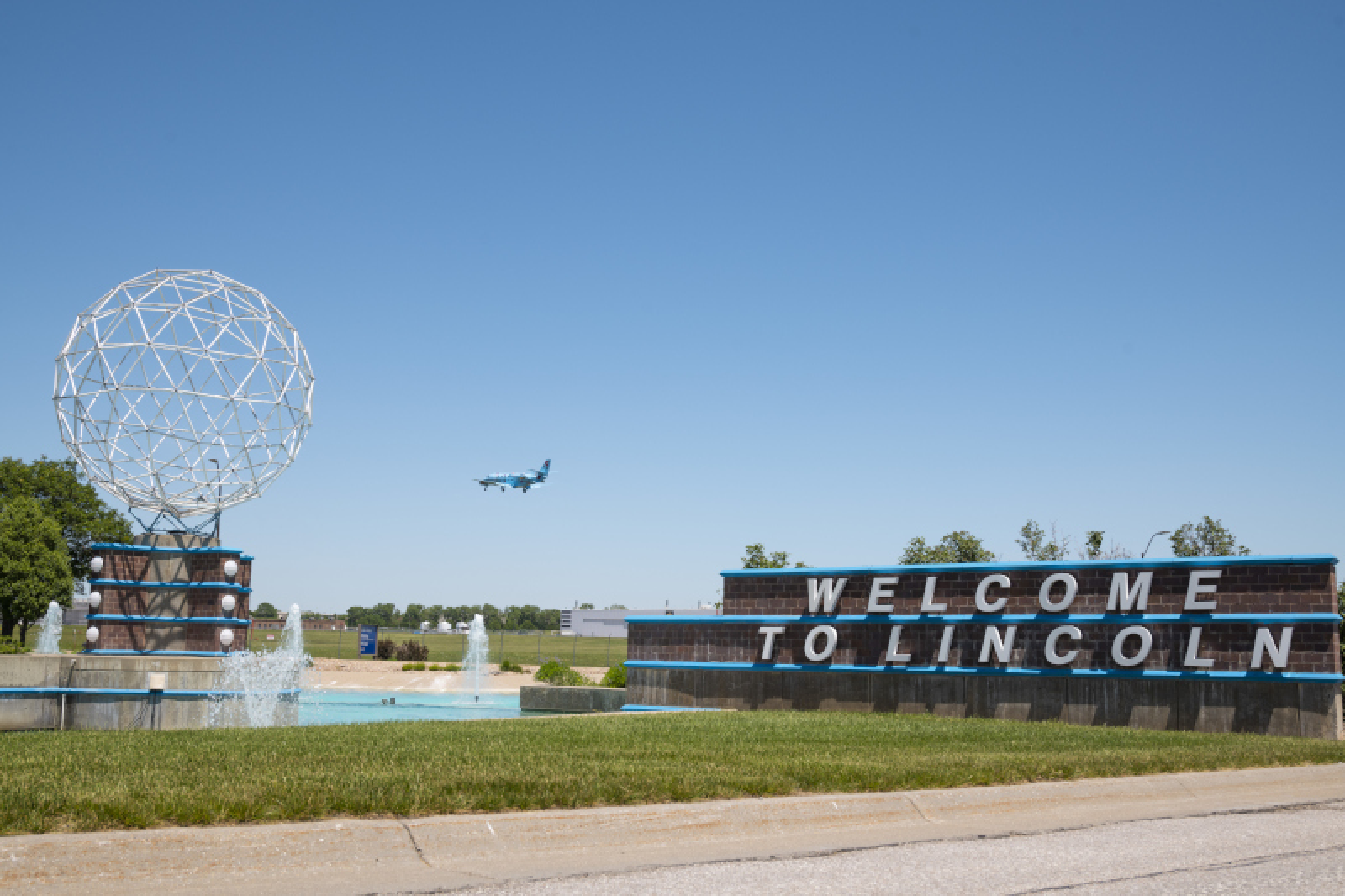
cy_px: 448
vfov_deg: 35.0
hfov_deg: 50.7
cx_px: 672
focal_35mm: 38
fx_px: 1419
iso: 125
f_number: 8
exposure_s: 1/500
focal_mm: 38
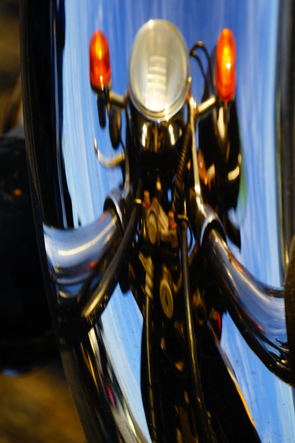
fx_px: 2742
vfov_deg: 9.2
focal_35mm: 223
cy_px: 222
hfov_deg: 6.2
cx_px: 148
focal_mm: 149
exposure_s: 1/250
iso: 200
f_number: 5.6
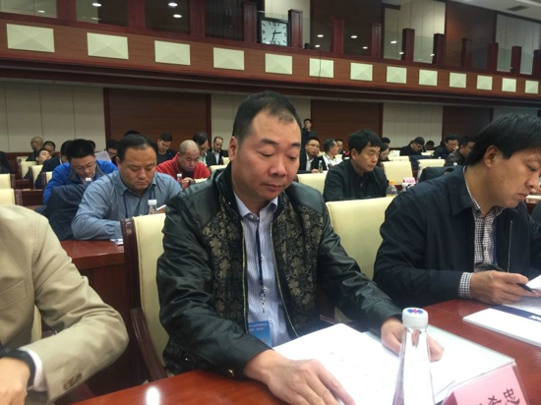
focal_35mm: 29
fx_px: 453
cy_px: 202
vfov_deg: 48.2
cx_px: 270
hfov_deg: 61.7
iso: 100
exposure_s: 1/17
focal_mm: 4.15
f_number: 2.2
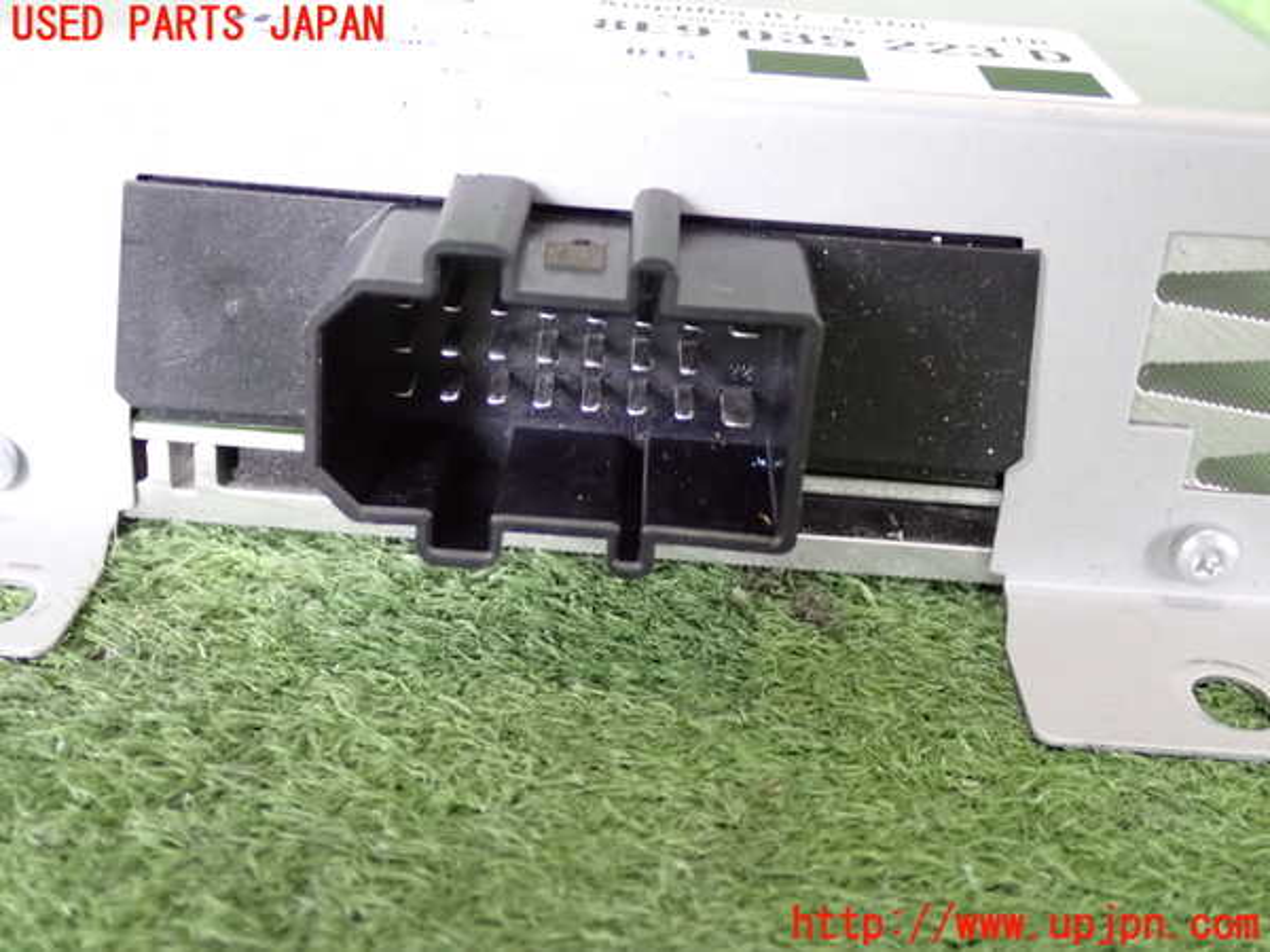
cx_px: 635
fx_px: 1724
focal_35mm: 47
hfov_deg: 40.4
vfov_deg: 30.9
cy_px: 476
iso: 1250
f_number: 3.1
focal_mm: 8.4
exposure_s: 1/50
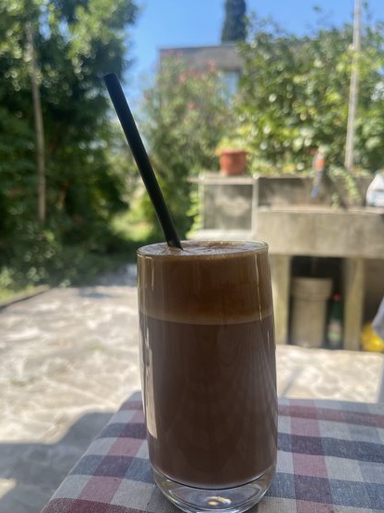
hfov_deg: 49.7
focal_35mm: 28
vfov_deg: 63.5
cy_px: 259
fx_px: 415
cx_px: 190
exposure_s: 1/1238
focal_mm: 5.1
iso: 32
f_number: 1.6
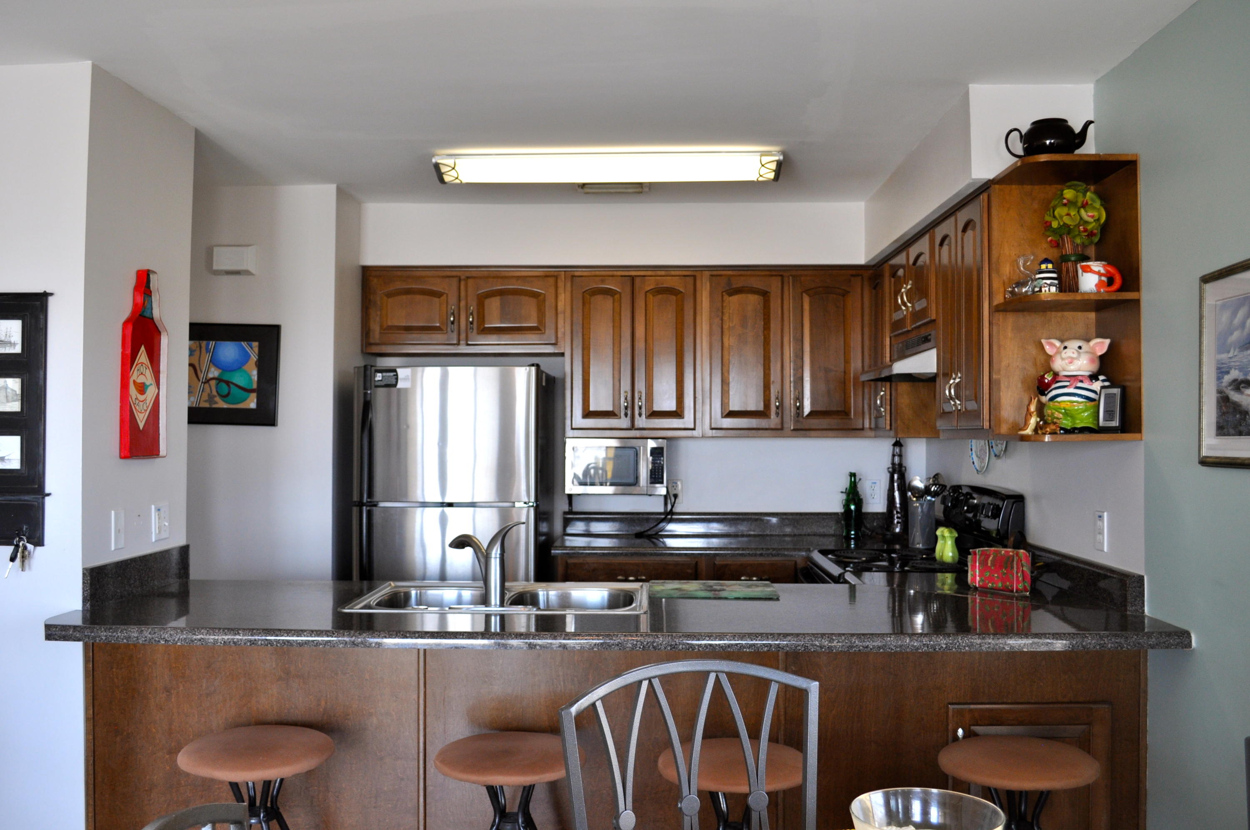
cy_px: 415
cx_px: 625
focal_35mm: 33
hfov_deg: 57.3
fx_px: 1144
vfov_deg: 39.9
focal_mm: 22
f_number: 5.6
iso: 400
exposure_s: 1/125
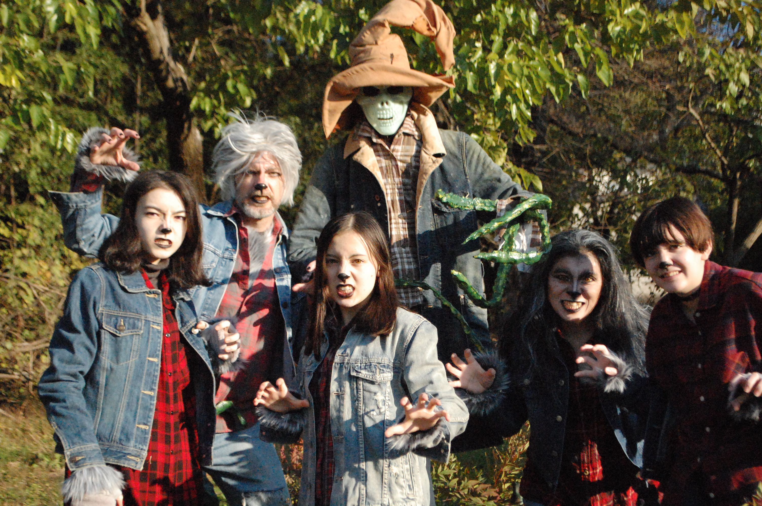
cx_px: 381
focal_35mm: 66
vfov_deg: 20.6
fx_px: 1396
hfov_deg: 30.5
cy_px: 253
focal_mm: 44
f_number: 6.3
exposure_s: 1/4000
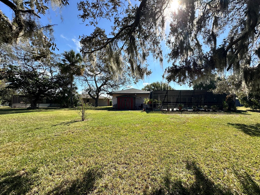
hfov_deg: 98.1
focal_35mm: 15
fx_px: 113
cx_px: 136
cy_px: 102
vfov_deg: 81.7
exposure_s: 1/1511
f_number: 2.2
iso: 50
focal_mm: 2.22
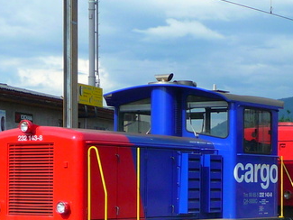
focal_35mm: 123
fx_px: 1041
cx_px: 244
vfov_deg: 12.0
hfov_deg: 15.9
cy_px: 183
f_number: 3.9
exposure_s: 1/640
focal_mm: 6.7
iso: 100
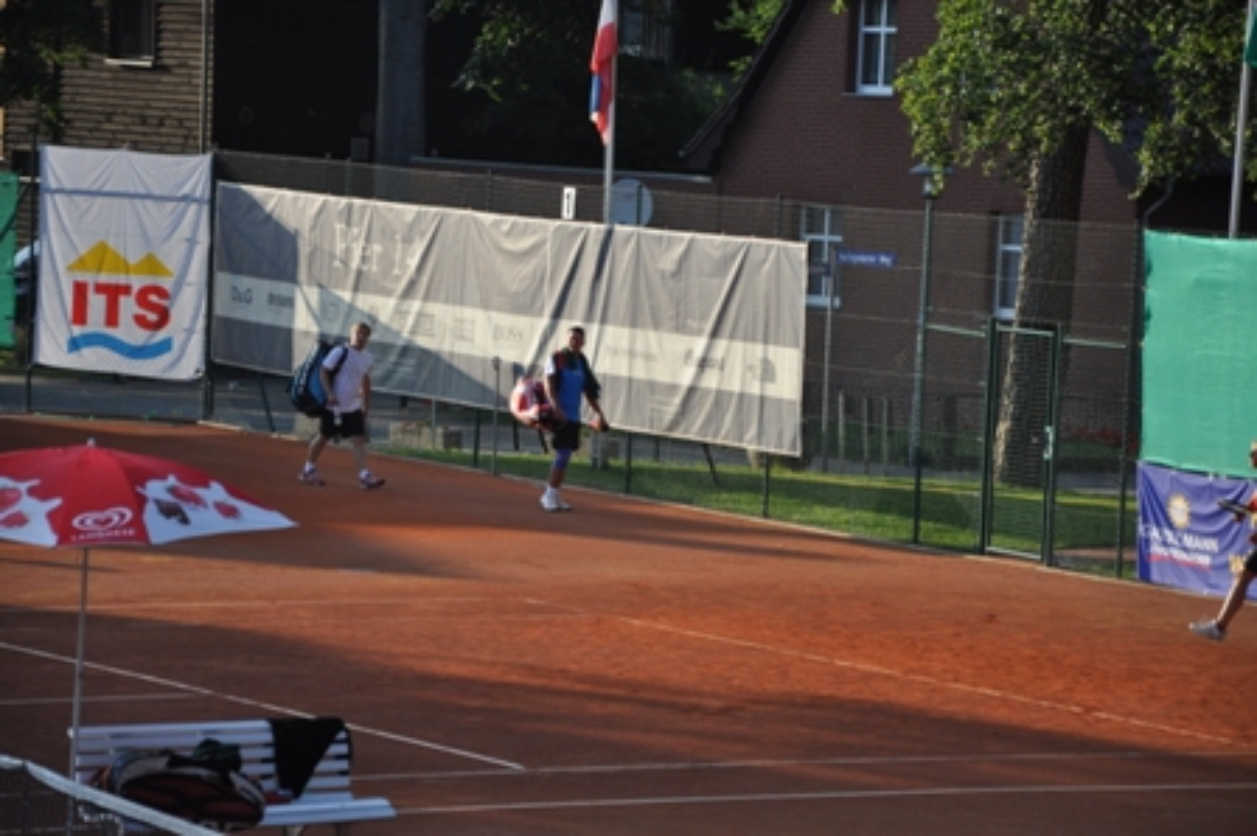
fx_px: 5495
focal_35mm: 158
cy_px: 418
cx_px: 628
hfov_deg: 13.0
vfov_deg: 8.7
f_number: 5.6
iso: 640
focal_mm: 105
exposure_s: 1/1000
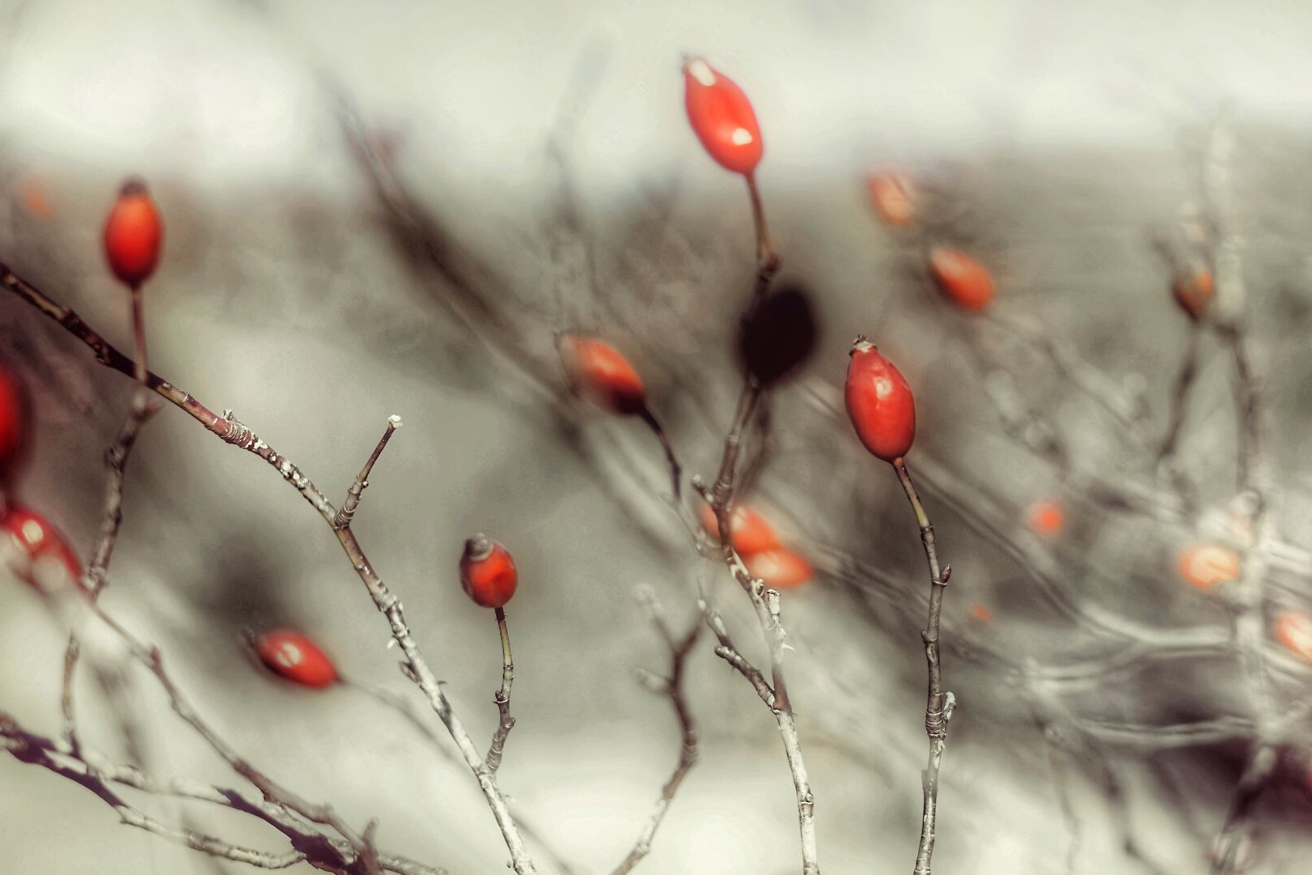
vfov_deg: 18.4
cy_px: 393
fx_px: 2696
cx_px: 862
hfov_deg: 27.2
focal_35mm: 74
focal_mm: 50
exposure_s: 1/1600
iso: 100
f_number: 2.5
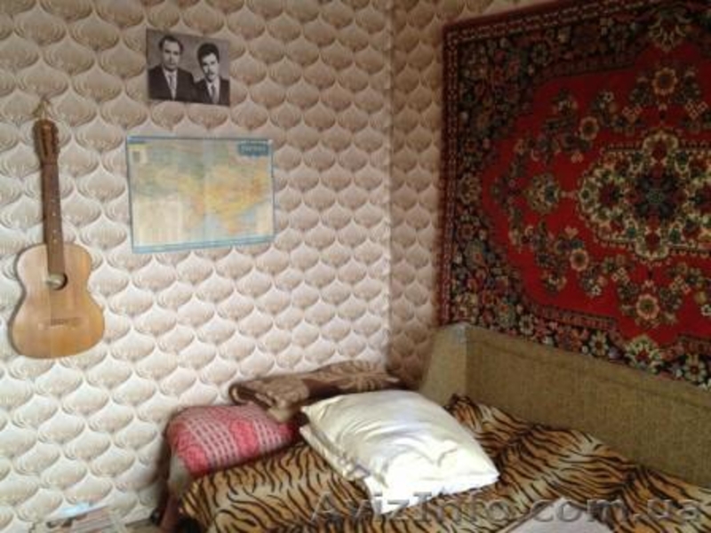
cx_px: 356
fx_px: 719
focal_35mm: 35
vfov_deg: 40.7
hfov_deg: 52.6
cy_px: 266
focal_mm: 4.28
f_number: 2.4
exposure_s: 1/17
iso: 400
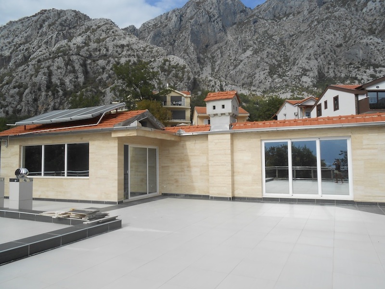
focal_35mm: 26
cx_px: 192
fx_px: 289
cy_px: 144
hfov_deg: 67.3
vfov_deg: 53.1
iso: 80
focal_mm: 4.6
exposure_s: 1/1000
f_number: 3.5
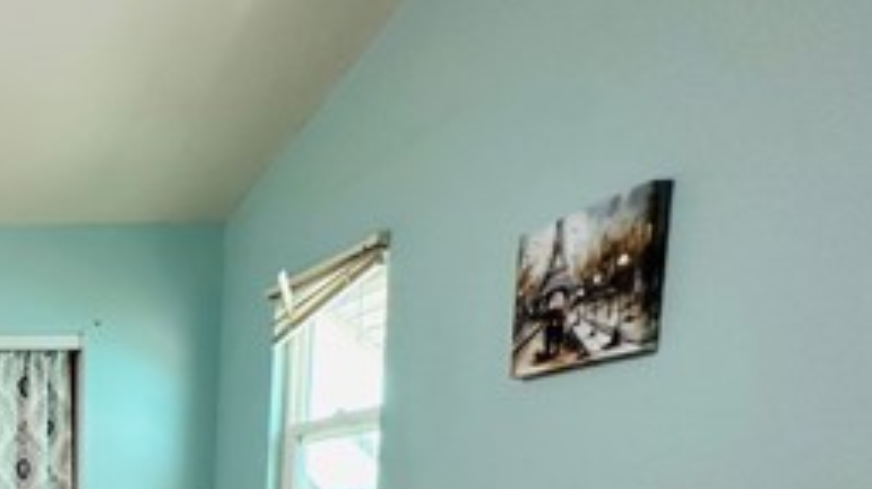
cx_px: -183
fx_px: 878
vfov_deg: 27.2
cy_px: 594
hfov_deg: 38.5
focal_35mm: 38
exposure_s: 1/60
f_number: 2.2
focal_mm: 2.22
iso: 160
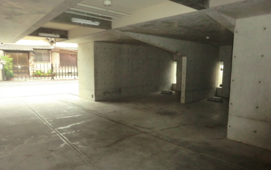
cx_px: 135
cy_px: 93
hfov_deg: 70.4
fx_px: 192
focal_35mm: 26
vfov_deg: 47.5
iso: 400
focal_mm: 4.3
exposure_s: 1/25
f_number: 3.2
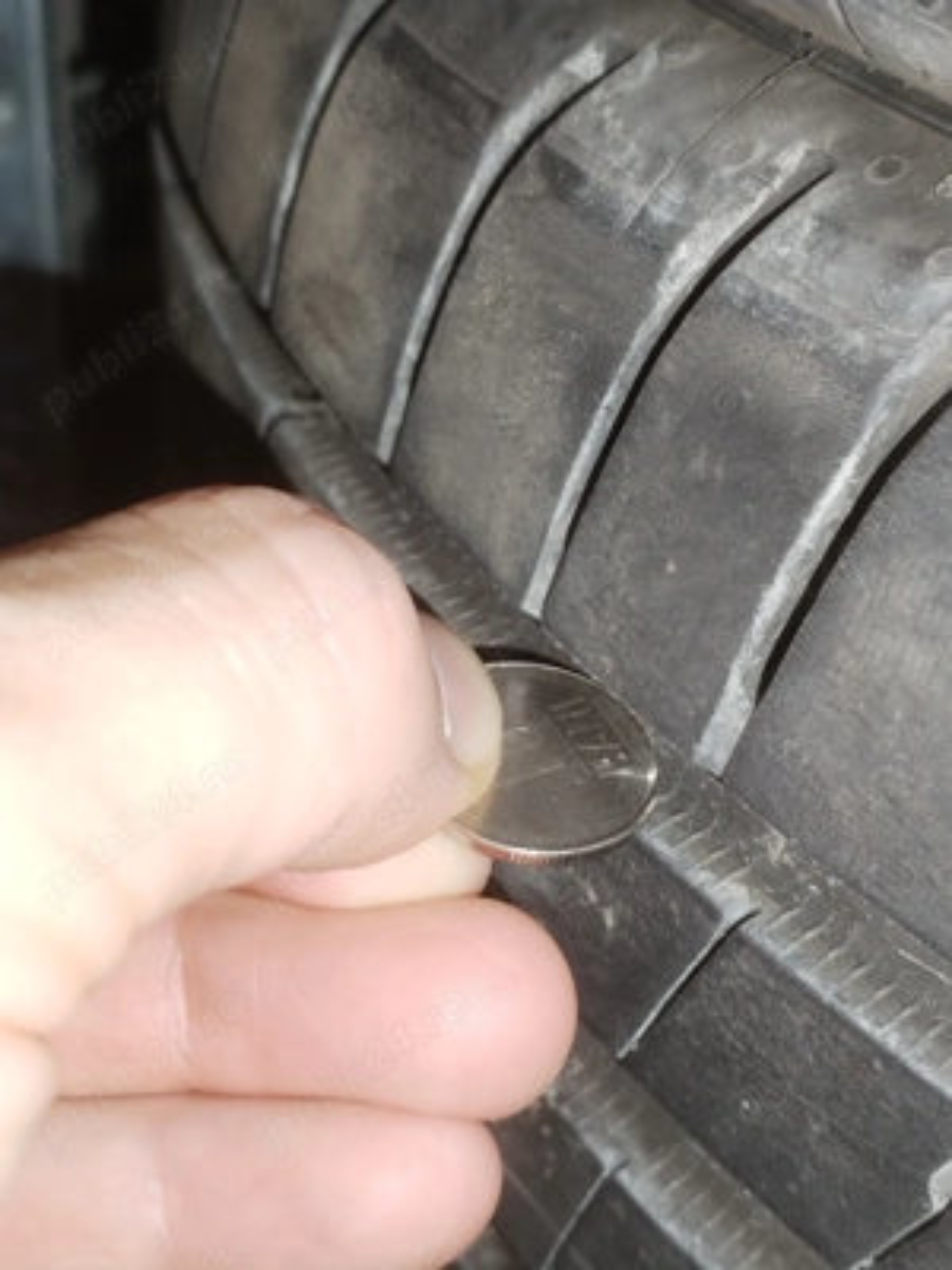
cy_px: 635
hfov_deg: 28.6
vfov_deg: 37.5
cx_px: 476
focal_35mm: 51
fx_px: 1870
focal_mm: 4.75
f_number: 1.8
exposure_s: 1/38.5
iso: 330
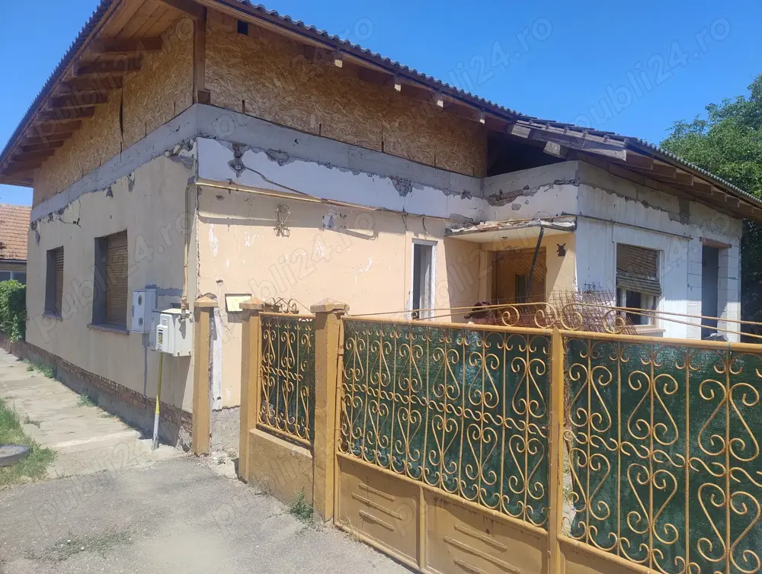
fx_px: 529
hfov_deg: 71.5
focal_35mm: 24
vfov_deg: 56.9
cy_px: 287
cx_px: 381
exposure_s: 1/997
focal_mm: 5.56
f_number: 1.8
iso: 100
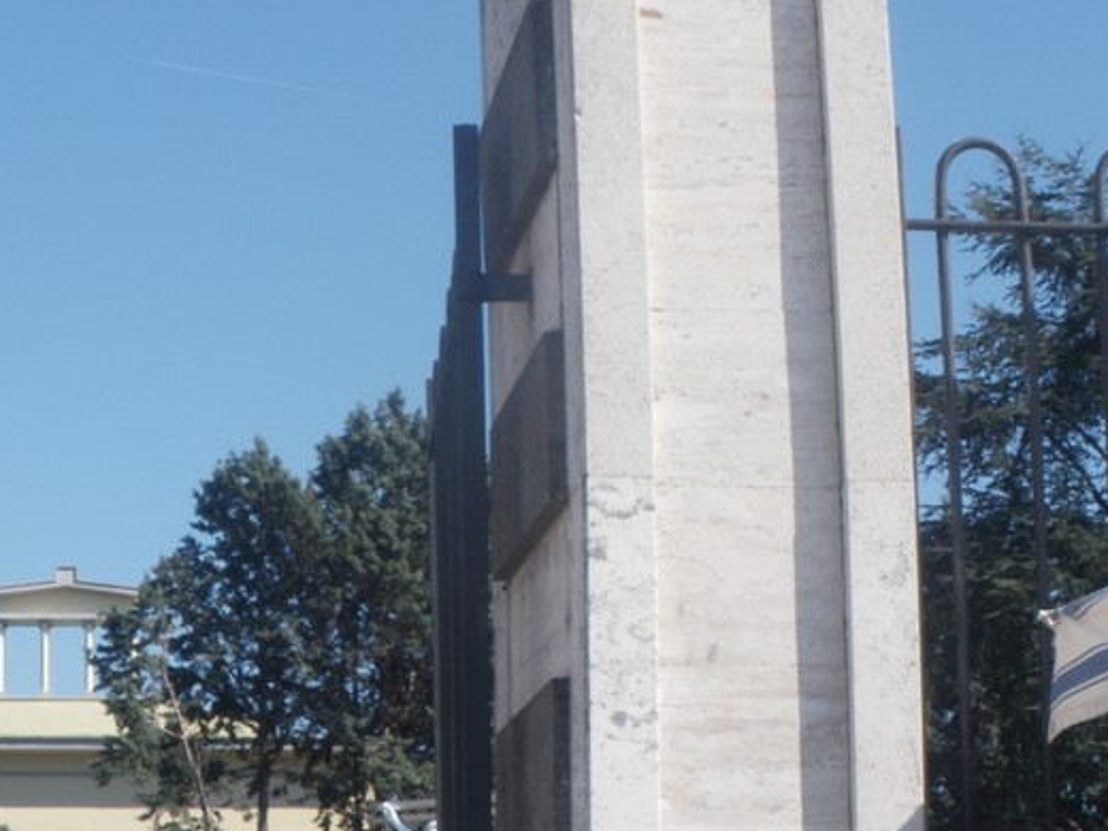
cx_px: 79
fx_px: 3105
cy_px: 731
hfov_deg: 19.8
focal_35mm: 97
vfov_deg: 15.1
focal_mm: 7.5
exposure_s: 1/160
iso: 64
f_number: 6.2
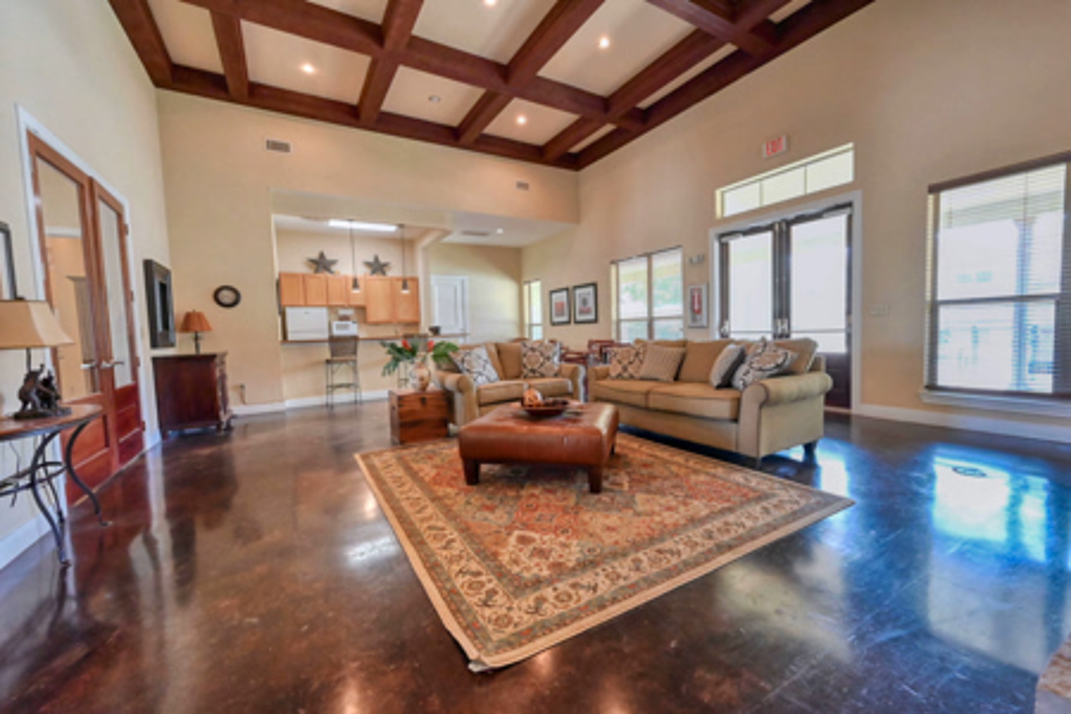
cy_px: 357
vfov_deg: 81.2
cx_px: 536
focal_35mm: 14
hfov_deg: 104.3
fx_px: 416
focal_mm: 14
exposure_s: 1/125
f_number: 8
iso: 16000
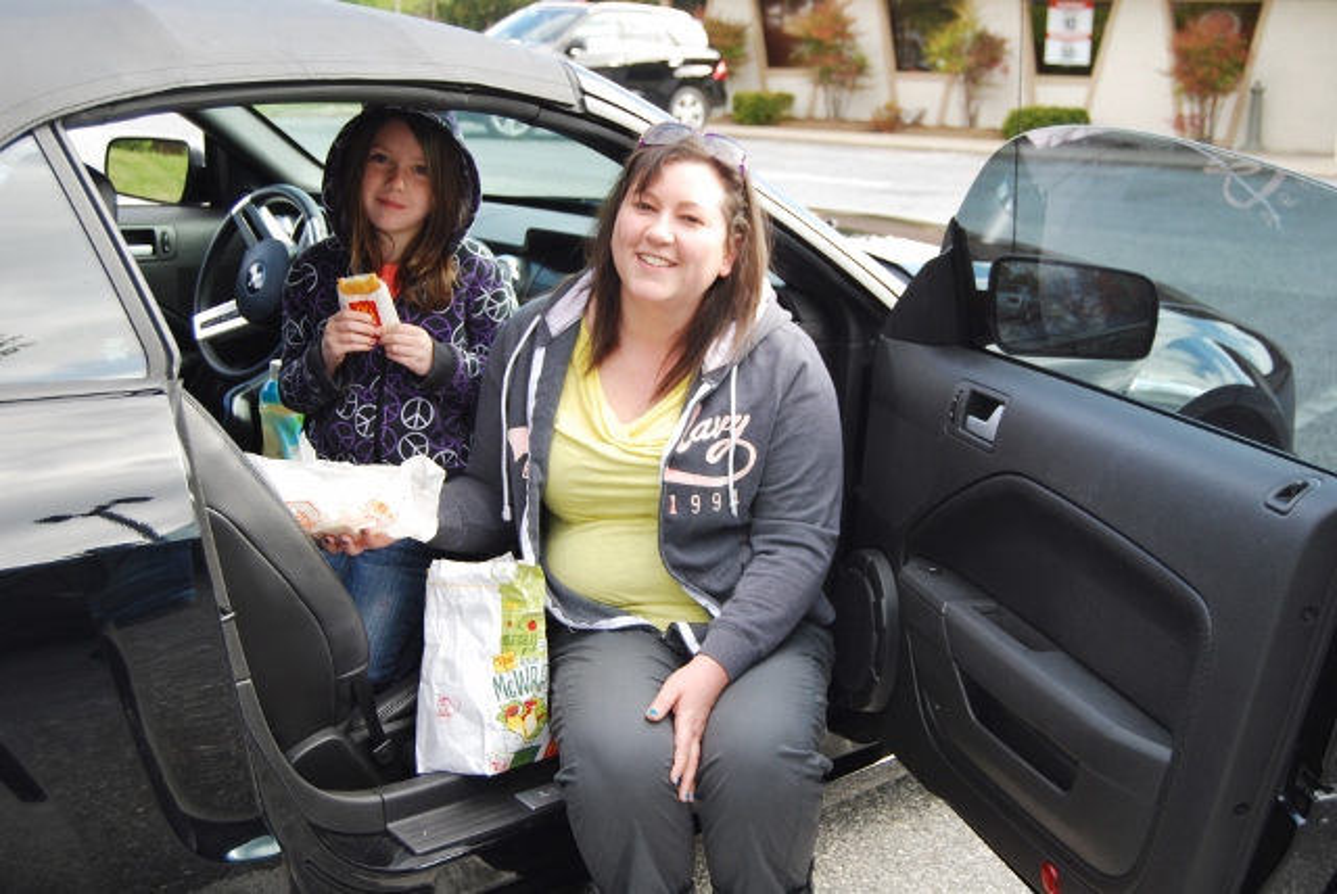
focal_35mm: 48
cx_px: 668
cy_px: 447
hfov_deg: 41.1
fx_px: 1784
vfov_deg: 28.1
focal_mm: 32
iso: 200
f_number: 5
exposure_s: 1/100
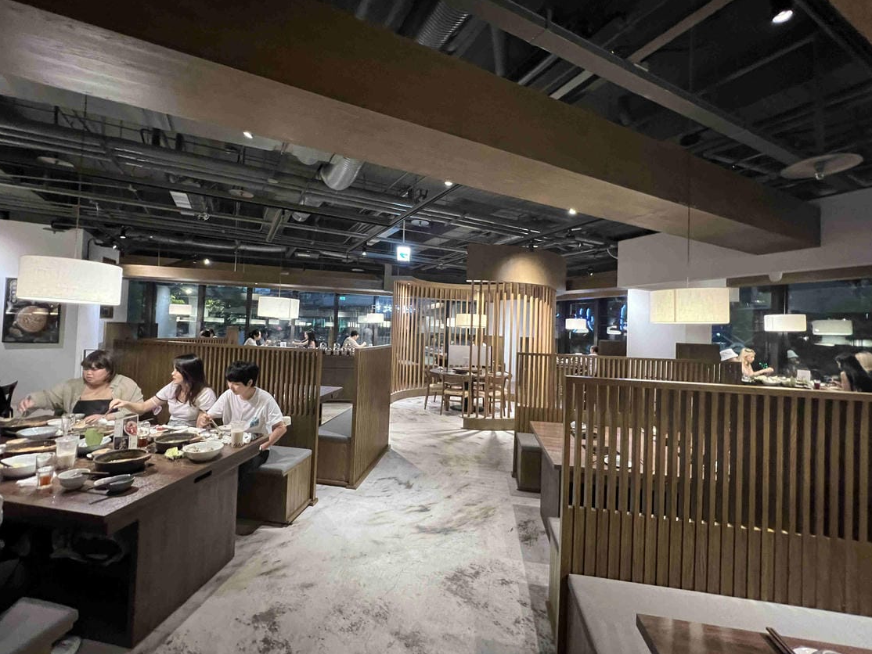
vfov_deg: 85.7
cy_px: 322
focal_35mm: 14
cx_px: 413
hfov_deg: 102.0
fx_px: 353
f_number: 1.8
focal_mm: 1.57
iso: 800
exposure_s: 1/40
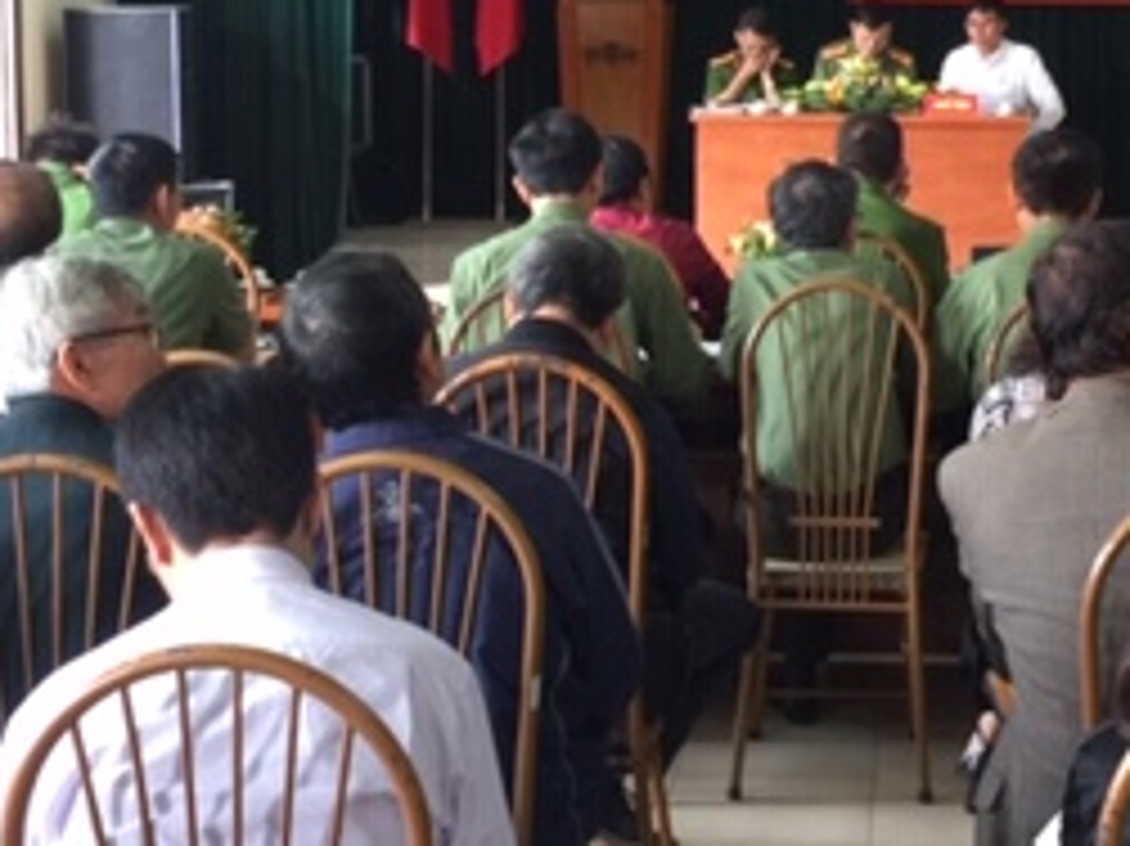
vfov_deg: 19.7
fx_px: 2414
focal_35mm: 74
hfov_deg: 26.0
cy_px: 176
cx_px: 864
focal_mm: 4.15
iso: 64
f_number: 2.2
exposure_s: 1/33
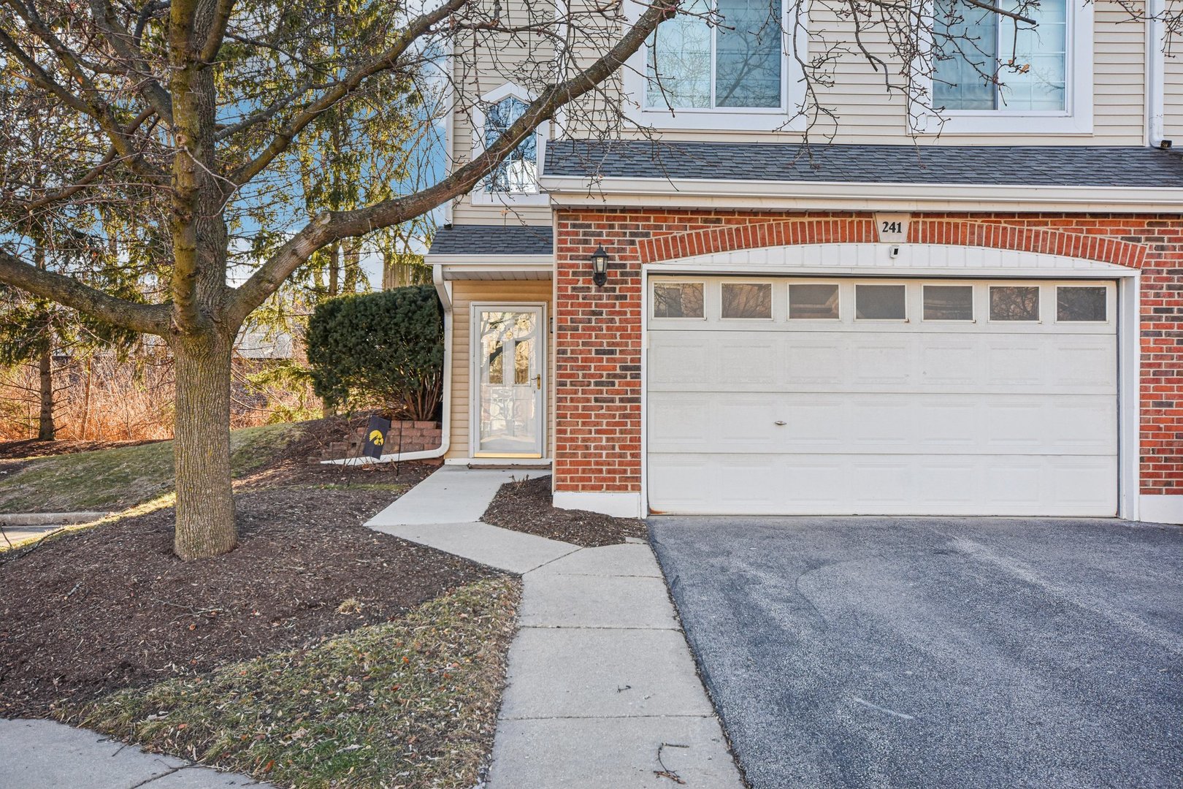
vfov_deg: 43.6
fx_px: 986
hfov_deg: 61.9
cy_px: 394
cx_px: 592
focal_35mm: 30
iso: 400
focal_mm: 20
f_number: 8
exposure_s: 1/160
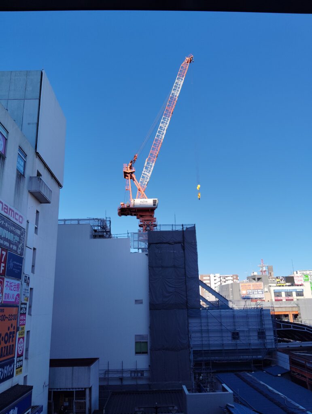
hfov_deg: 49.9
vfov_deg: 63.4
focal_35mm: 28
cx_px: 156
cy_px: 207
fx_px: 336
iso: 50
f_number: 1.8
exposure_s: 1/649
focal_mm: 4.22
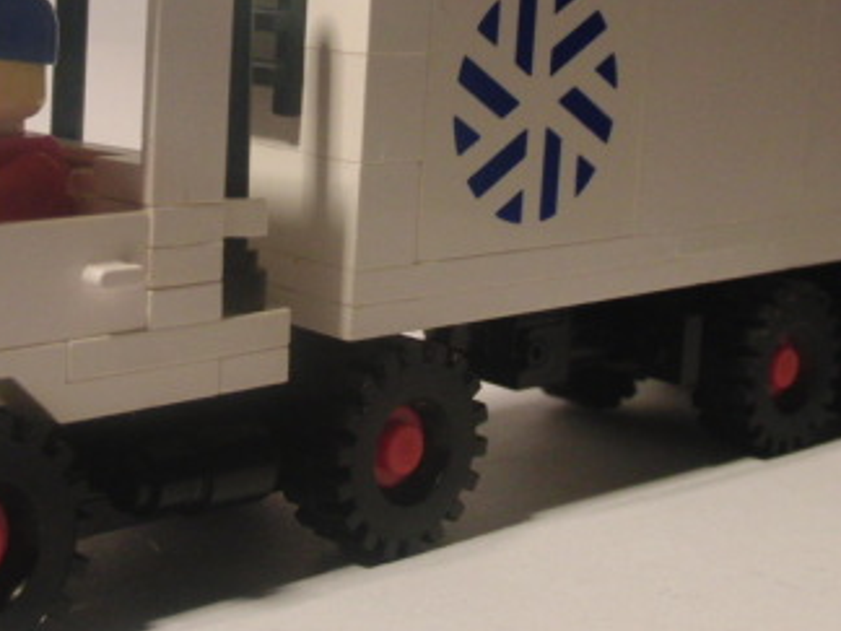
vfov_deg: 20.1
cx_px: 260
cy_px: 197
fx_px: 1774
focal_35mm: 73
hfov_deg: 26.5
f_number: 3.6
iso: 320
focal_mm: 6.42
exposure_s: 1/80
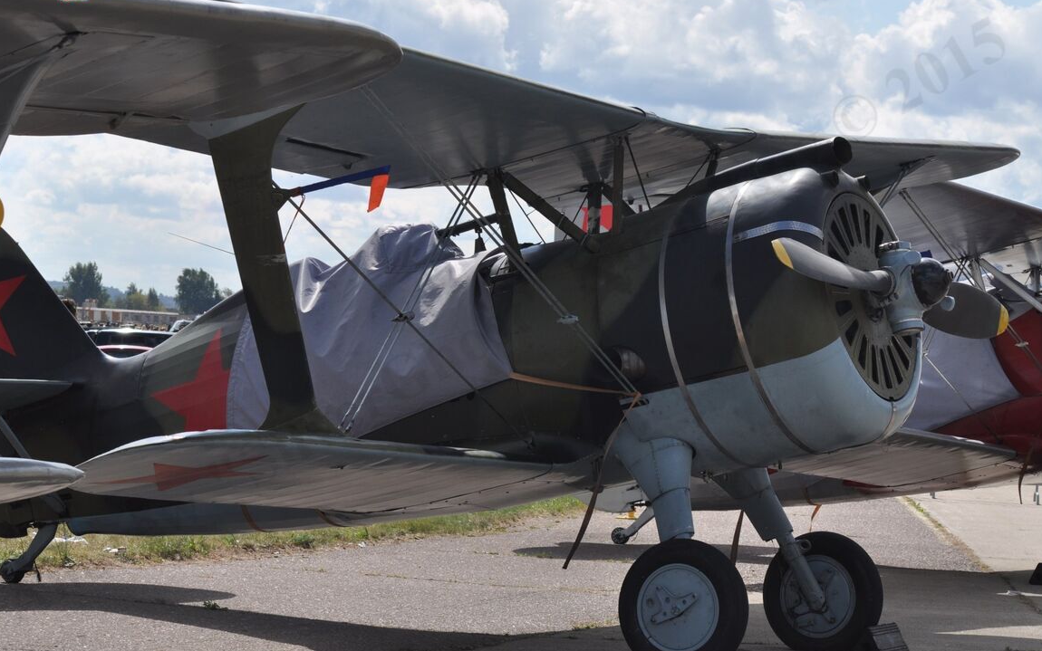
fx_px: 3380
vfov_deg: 11.0
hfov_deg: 17.5
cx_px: 503
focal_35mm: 119
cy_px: 318
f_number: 8
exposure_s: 1/640
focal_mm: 70
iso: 200
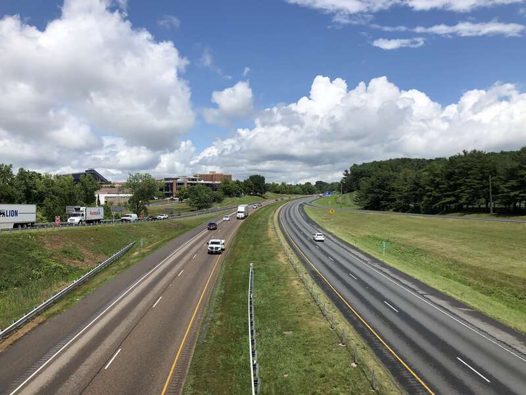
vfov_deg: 49.7
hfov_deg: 63.4
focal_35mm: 28
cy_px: 198
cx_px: 263
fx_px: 425
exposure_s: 1/3436
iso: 20
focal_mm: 4
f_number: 1.8
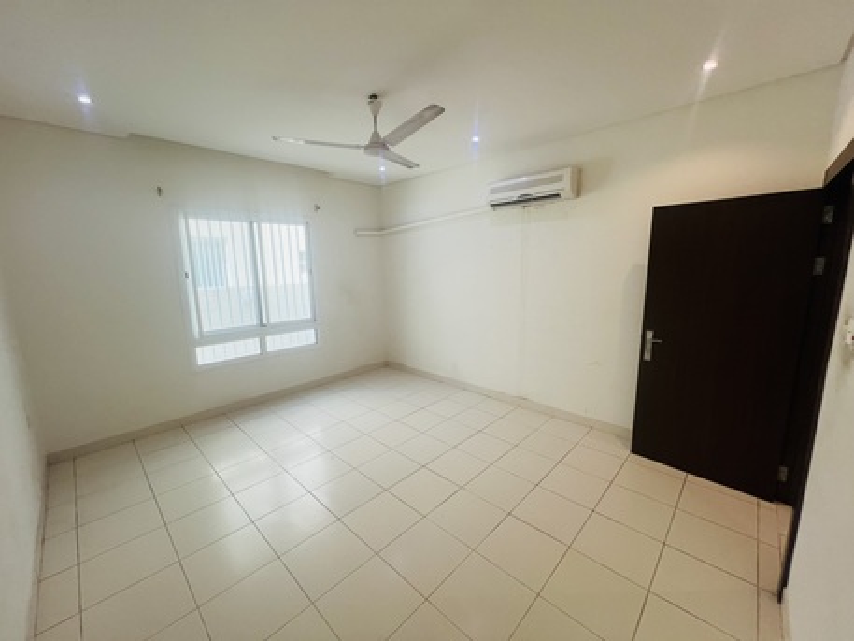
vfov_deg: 89.9
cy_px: 320
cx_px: 427
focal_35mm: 13
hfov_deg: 106.2
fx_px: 321
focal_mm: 1.57
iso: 64
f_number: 1.8
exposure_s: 1/100
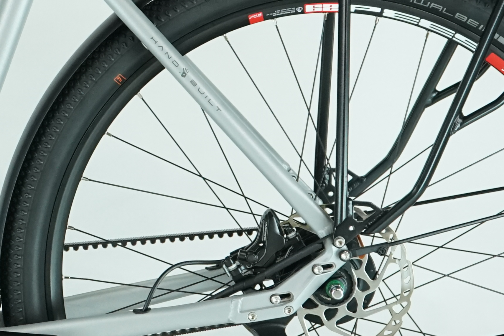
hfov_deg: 10.8
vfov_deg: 7.4
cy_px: 39
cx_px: -179
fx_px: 2604
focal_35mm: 186
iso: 1600
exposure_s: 1/200
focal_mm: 53
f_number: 5.6
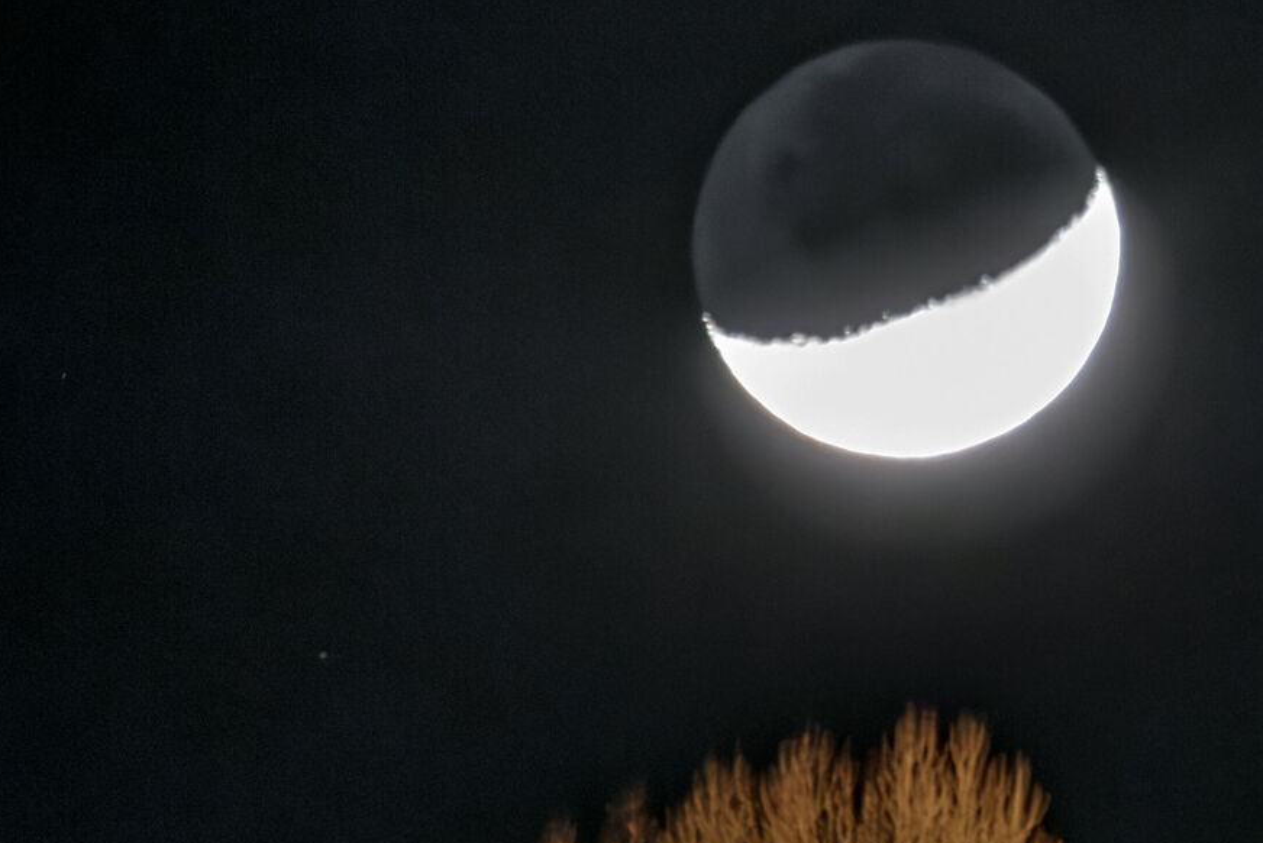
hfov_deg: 1.7
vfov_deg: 1.1
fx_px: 43445
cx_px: 1716
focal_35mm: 1238
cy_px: 691
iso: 3200
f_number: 5.6
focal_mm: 300
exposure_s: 1/4
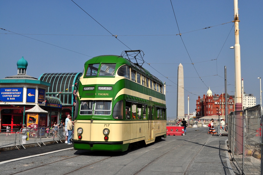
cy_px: 88
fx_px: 317
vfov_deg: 30.8
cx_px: 132
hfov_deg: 45.0
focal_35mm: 44
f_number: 13
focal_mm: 29
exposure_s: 1/640
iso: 250
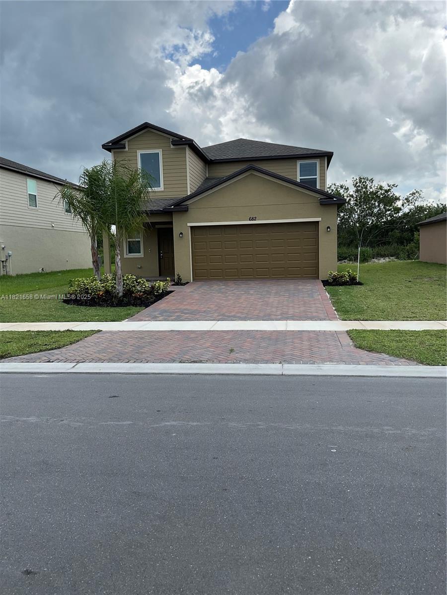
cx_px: 224
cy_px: 298
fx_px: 499
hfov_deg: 48.2
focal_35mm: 29
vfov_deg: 61.7
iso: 16
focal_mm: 3
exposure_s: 1/1121
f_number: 1.8
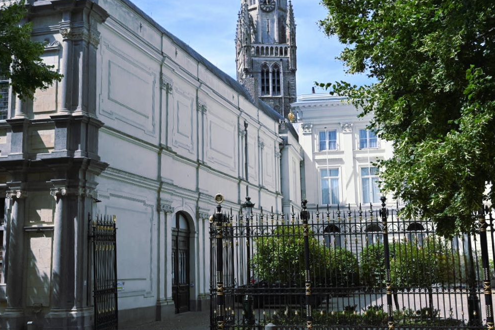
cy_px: 132
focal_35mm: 47
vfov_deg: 28.7
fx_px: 643
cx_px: 223
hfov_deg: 42.1
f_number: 11
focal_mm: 30.5
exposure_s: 1/500
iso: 400
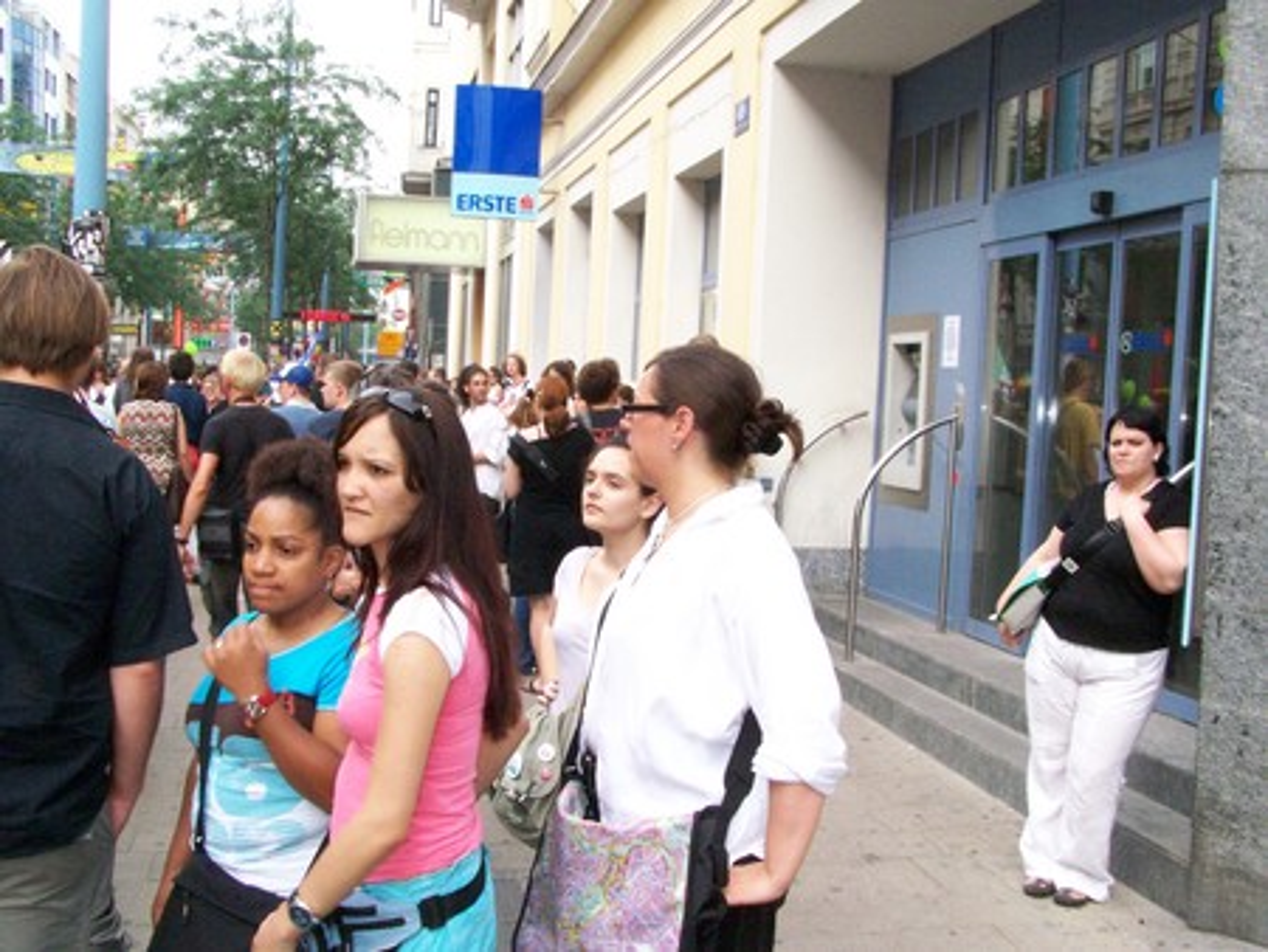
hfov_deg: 49.0
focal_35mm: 38
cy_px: 476
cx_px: 634
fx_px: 1393
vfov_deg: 37.8
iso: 400
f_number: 8
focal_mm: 6.3
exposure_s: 1/80
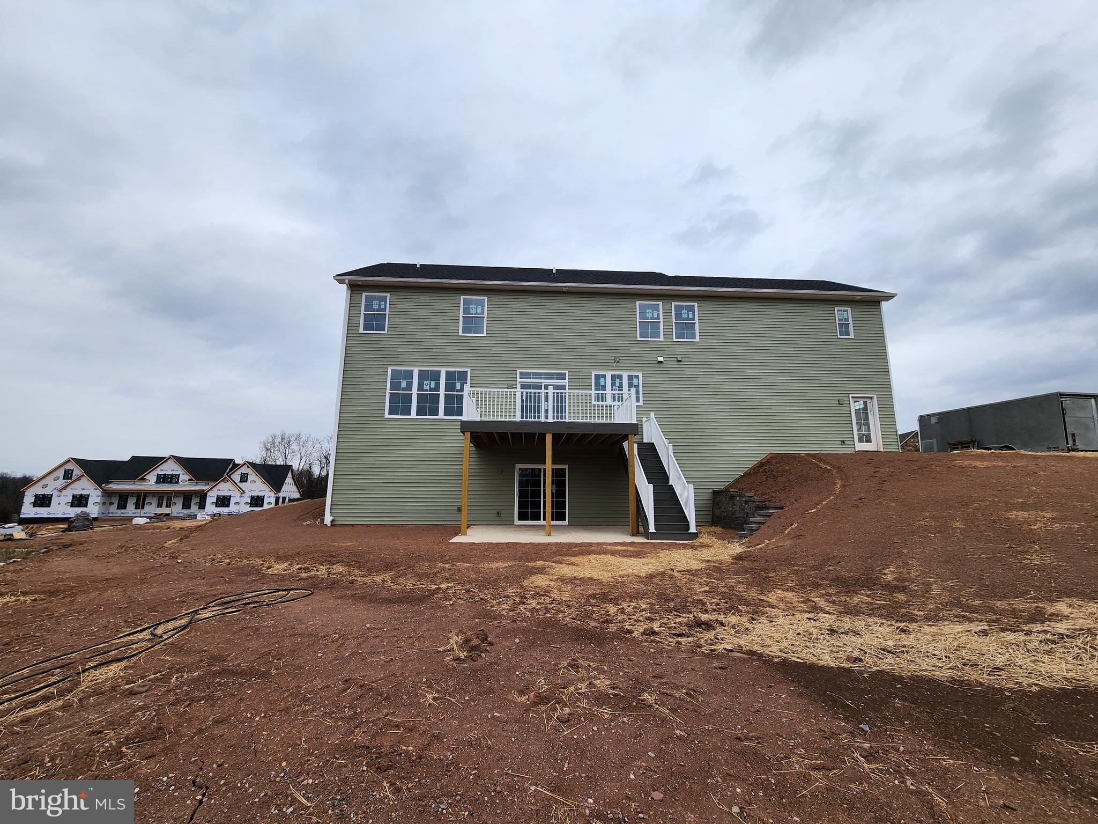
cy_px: 412
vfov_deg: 89.9
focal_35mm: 13
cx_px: 549
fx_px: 412
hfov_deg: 106.2
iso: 50
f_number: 2.2
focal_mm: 2.2
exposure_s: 1/834
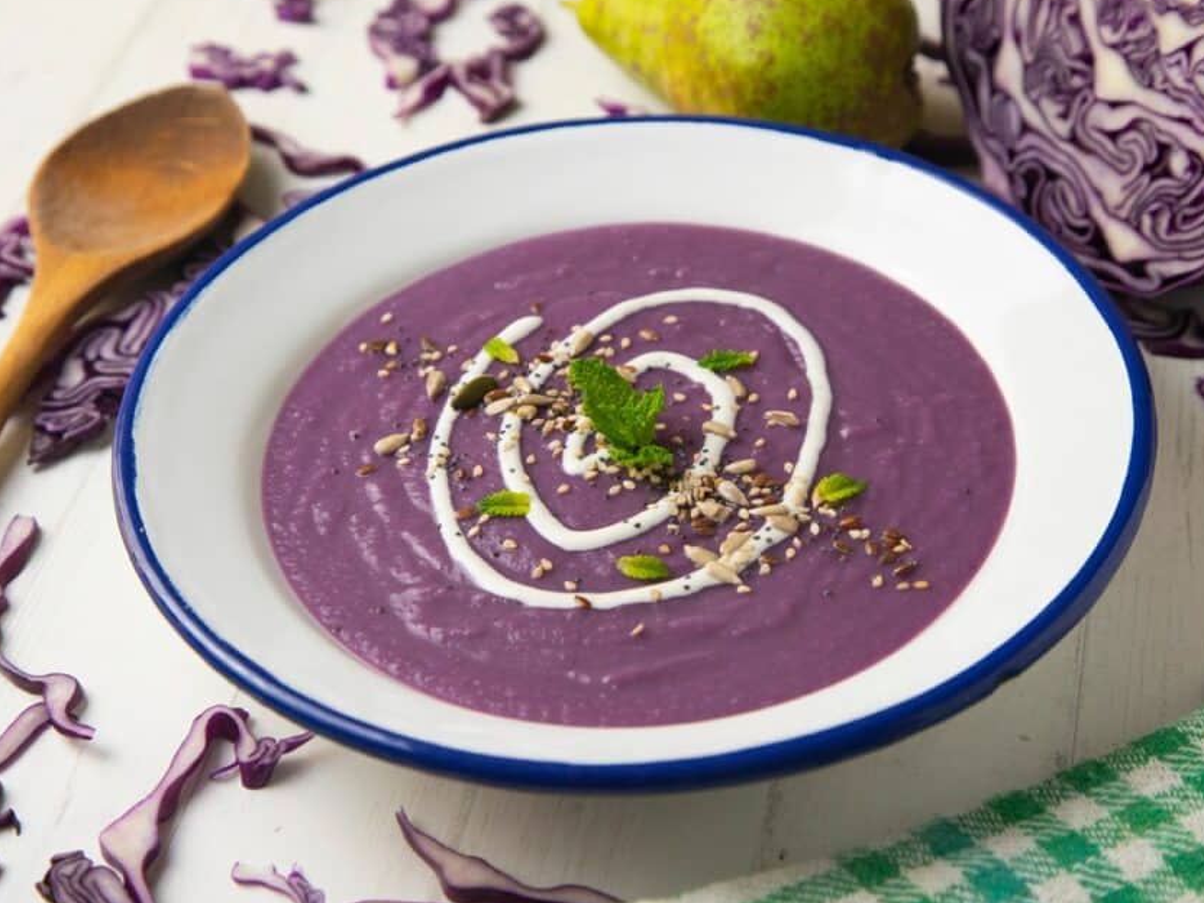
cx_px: 645
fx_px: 2678
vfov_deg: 19.1
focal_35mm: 77
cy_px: 426
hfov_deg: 25.3
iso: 320
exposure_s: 1/25
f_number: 6.3
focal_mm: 65
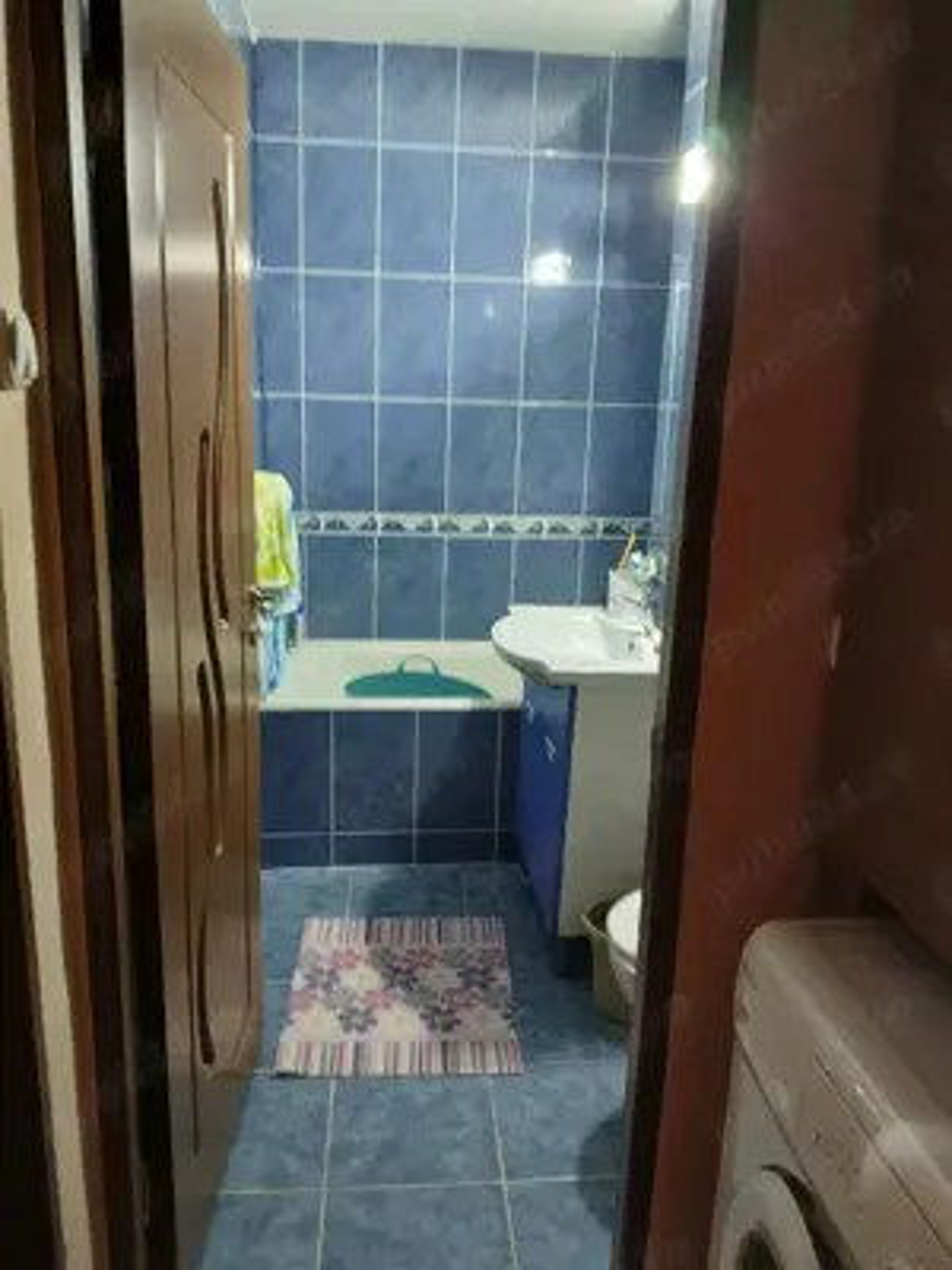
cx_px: 476
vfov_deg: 67.3
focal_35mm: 26
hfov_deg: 53.1
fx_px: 953
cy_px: 635
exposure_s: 1/20
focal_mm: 3.98
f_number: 1.8
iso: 500
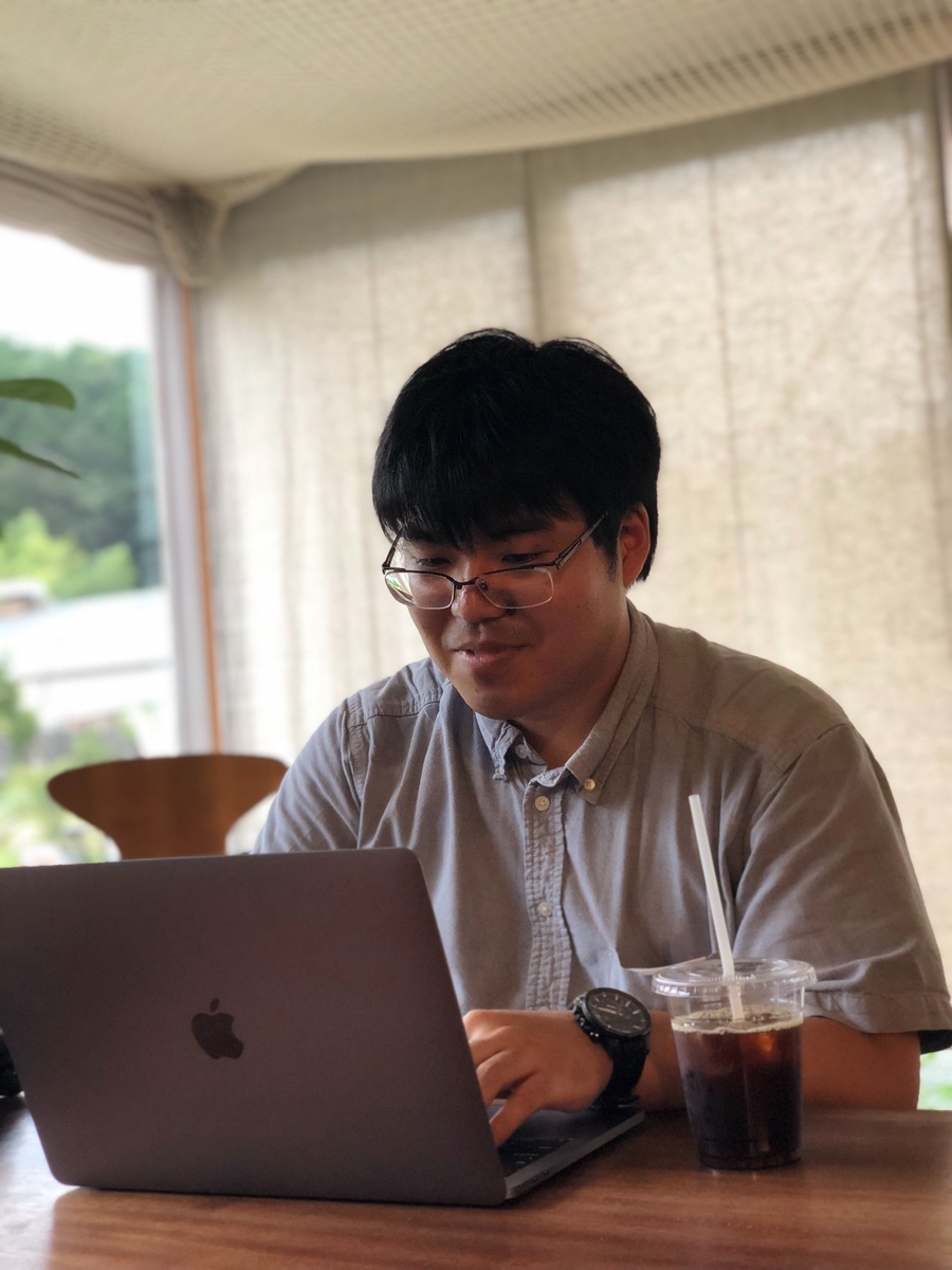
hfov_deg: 28.0
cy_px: 635
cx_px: 476
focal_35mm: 52
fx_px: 1907
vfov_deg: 36.8
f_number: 2.4
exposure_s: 1/60
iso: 80
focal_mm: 6
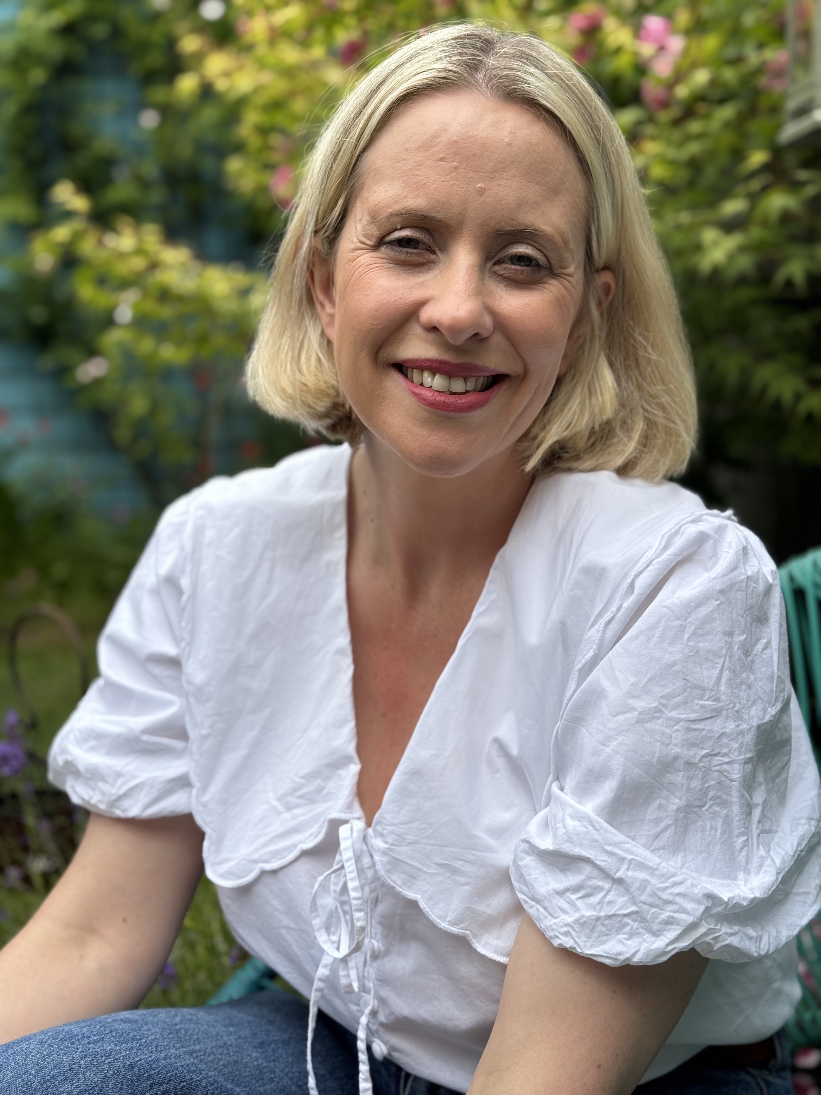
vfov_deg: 39.7
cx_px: 410
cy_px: 548
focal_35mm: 48
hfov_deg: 30.3
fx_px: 1518
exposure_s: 1/2415
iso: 64
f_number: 1.78
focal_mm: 6.76
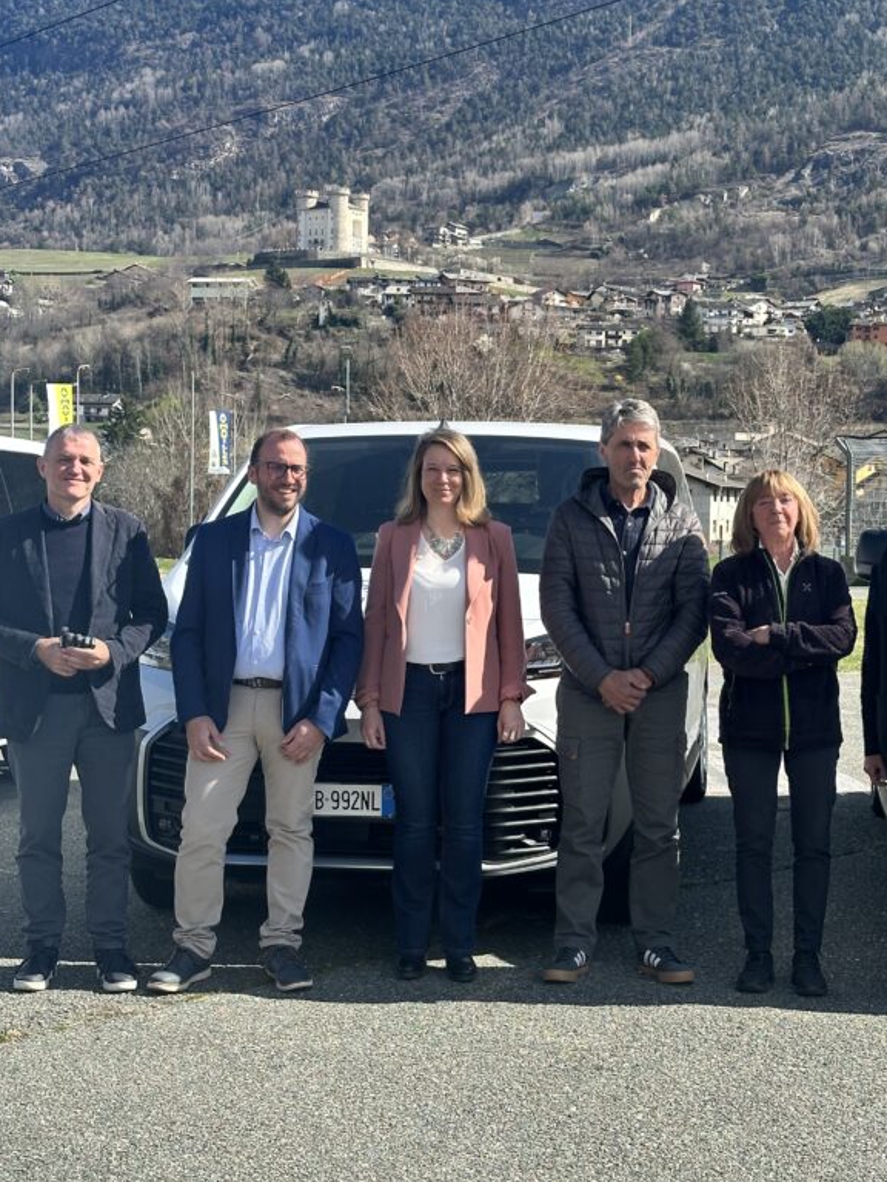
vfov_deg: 30.3
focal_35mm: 64
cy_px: 588
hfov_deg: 22.9
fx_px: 2187
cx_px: 504
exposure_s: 1/2114
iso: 64
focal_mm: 6.86
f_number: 1.78
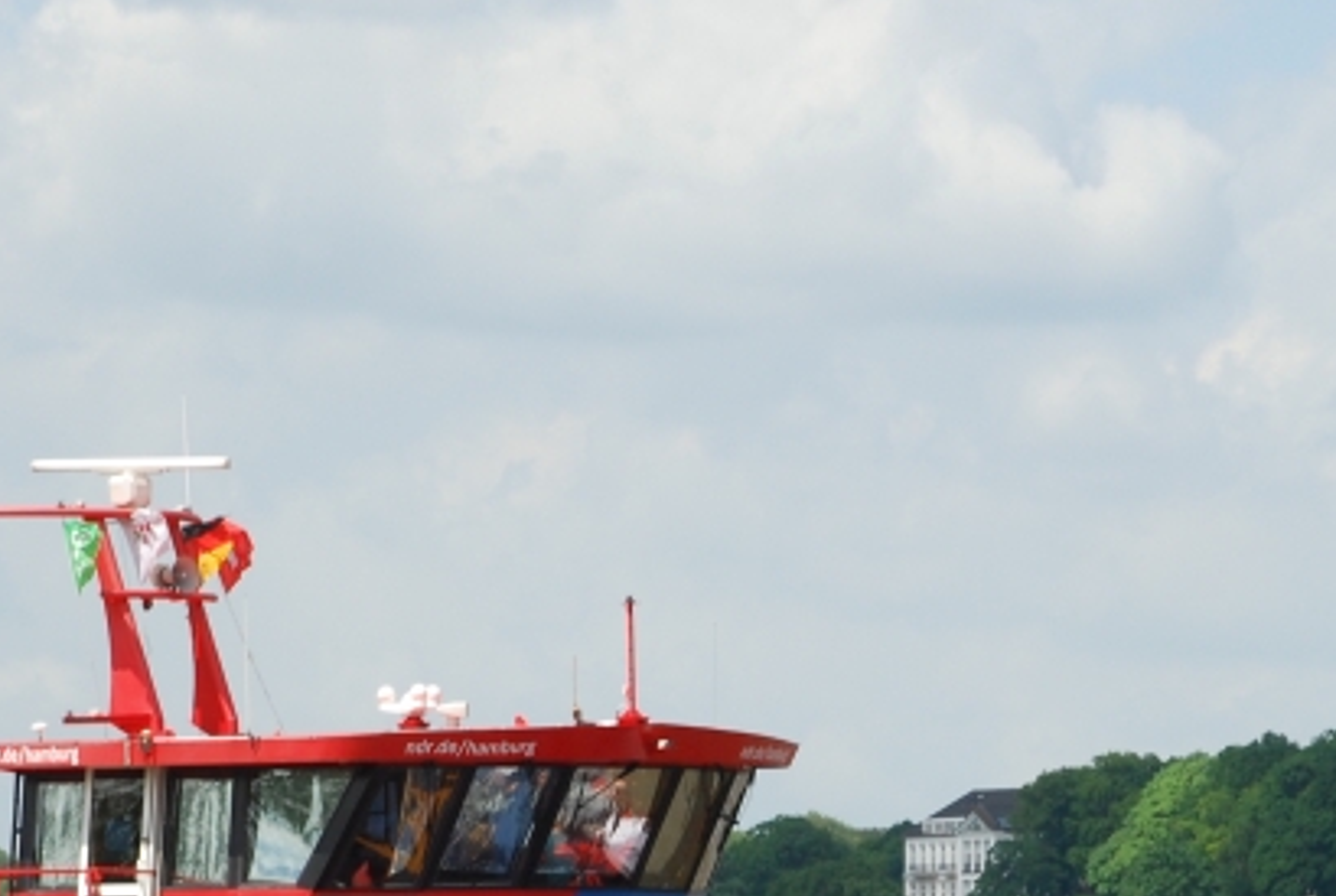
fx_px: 9741
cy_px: 1008
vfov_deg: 5.2
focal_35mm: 262
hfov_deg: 7.8
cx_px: 997
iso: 200
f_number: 10
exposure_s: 1/250
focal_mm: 70
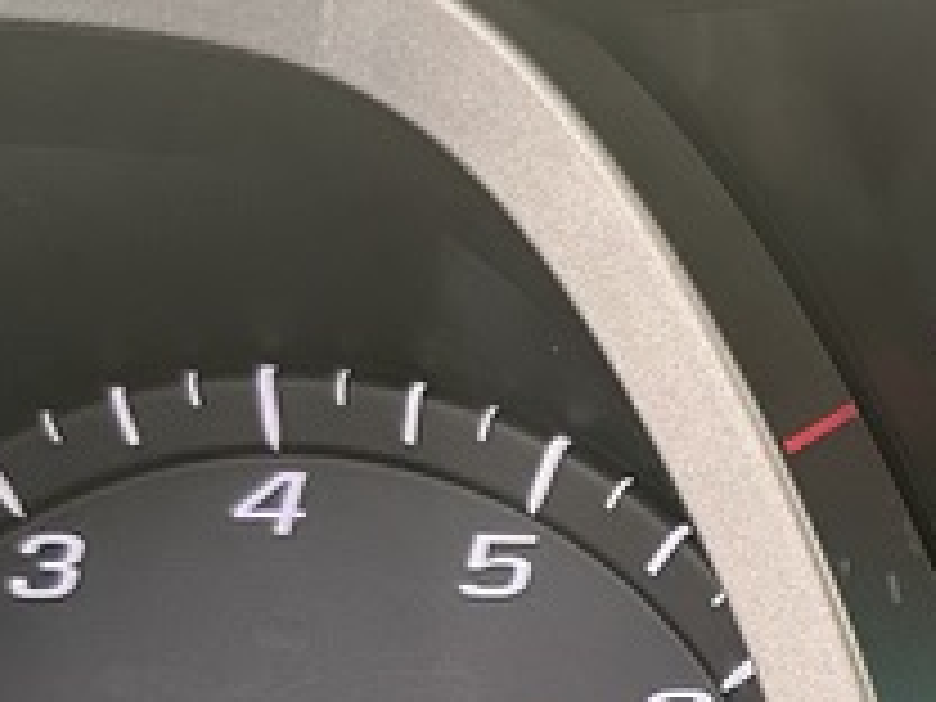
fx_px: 3191
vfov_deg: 12.2
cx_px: 1386
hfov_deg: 15.5
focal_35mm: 118
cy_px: 900
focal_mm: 6.86
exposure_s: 1/60
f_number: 1.78
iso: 320
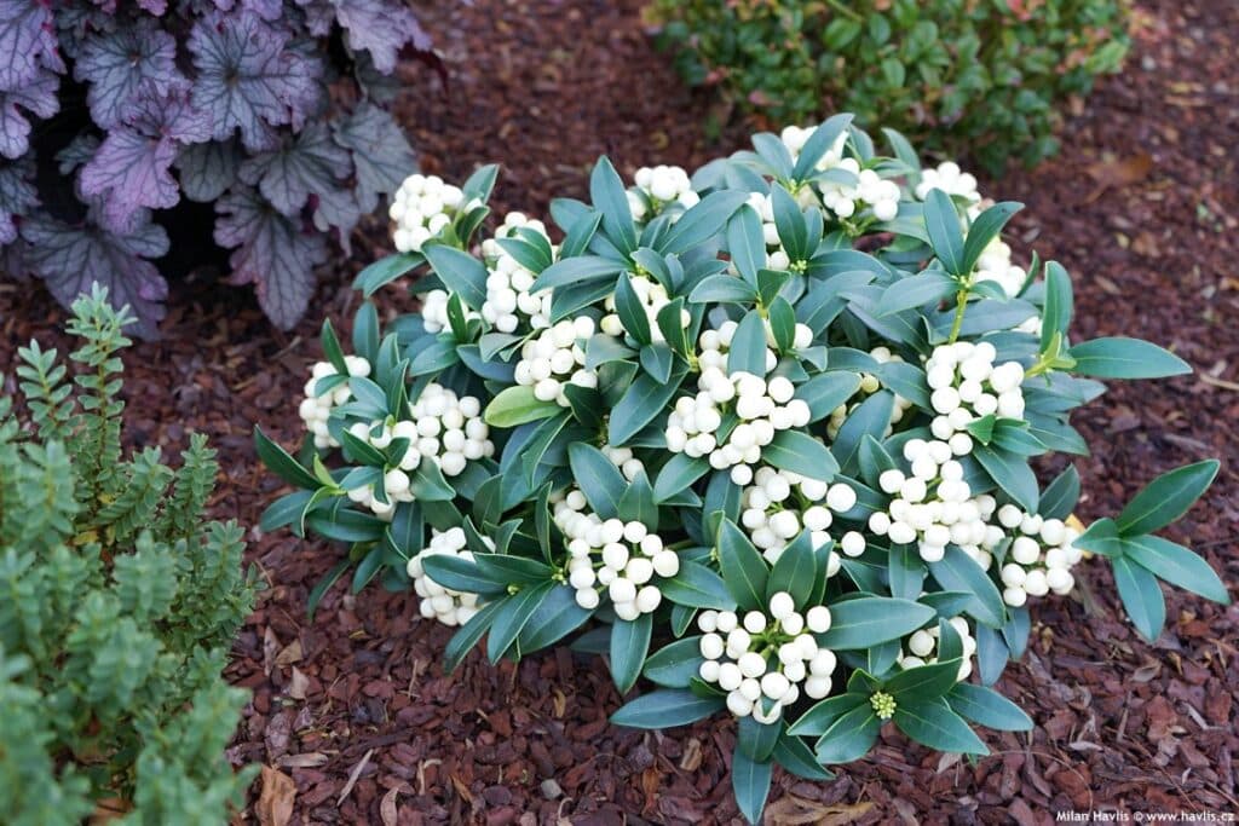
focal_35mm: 31
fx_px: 1067
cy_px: 413
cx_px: 620
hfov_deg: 60.3
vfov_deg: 42.3
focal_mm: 31
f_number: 4
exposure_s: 1/160
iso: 400
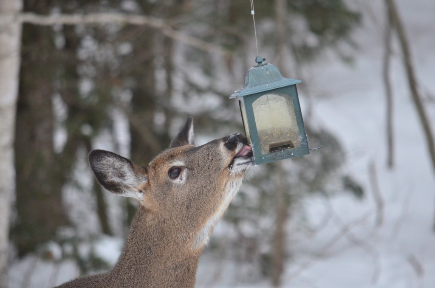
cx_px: 218
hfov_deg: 4.6
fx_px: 5426
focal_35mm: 450
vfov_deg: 3.0
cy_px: 144
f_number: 5.6
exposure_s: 1/400
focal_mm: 300
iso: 1600
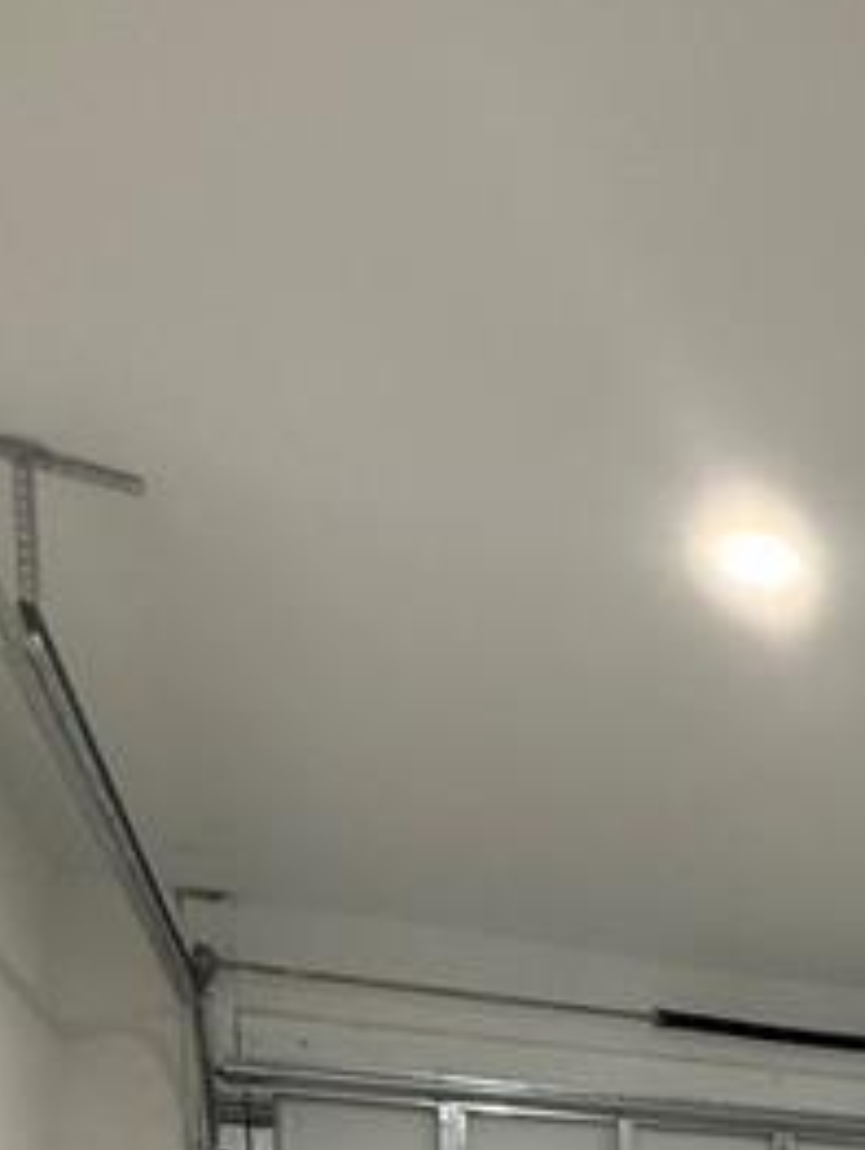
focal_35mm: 41
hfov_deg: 27.8
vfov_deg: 34.4
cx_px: 1186
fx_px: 1364
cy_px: 1448
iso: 500
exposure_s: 1/60
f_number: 2.2
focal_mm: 2.22
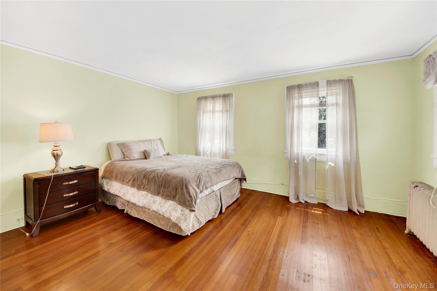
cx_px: 218
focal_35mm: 12
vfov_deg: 90.0
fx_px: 146
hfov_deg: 112.6
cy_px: 146
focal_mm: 8
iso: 100
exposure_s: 1/2.5
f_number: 8
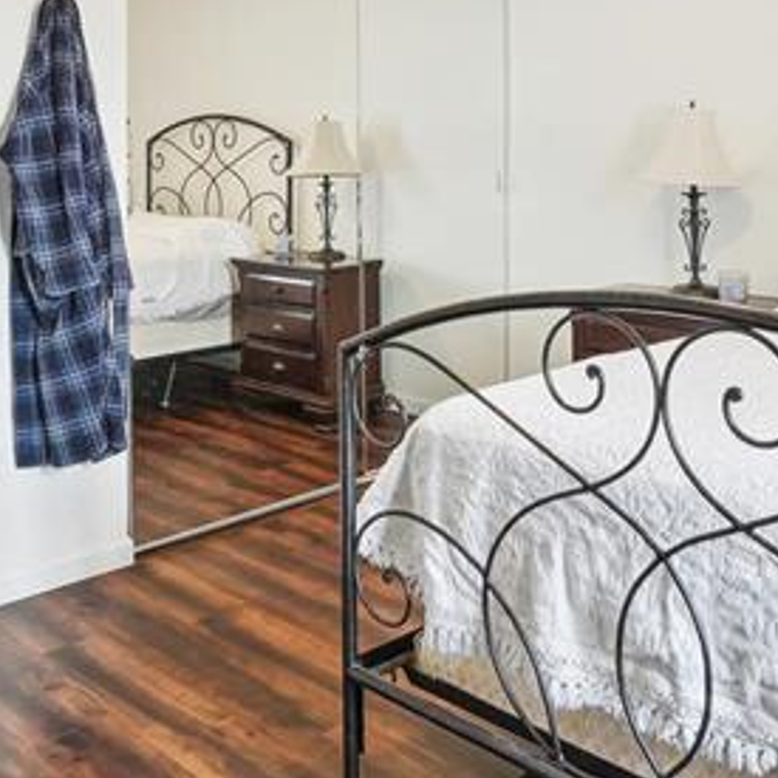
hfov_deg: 43.6
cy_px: 207
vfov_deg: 42.7
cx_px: 470
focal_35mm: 38
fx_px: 966
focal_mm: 12
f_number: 8
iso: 400
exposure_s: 1/6
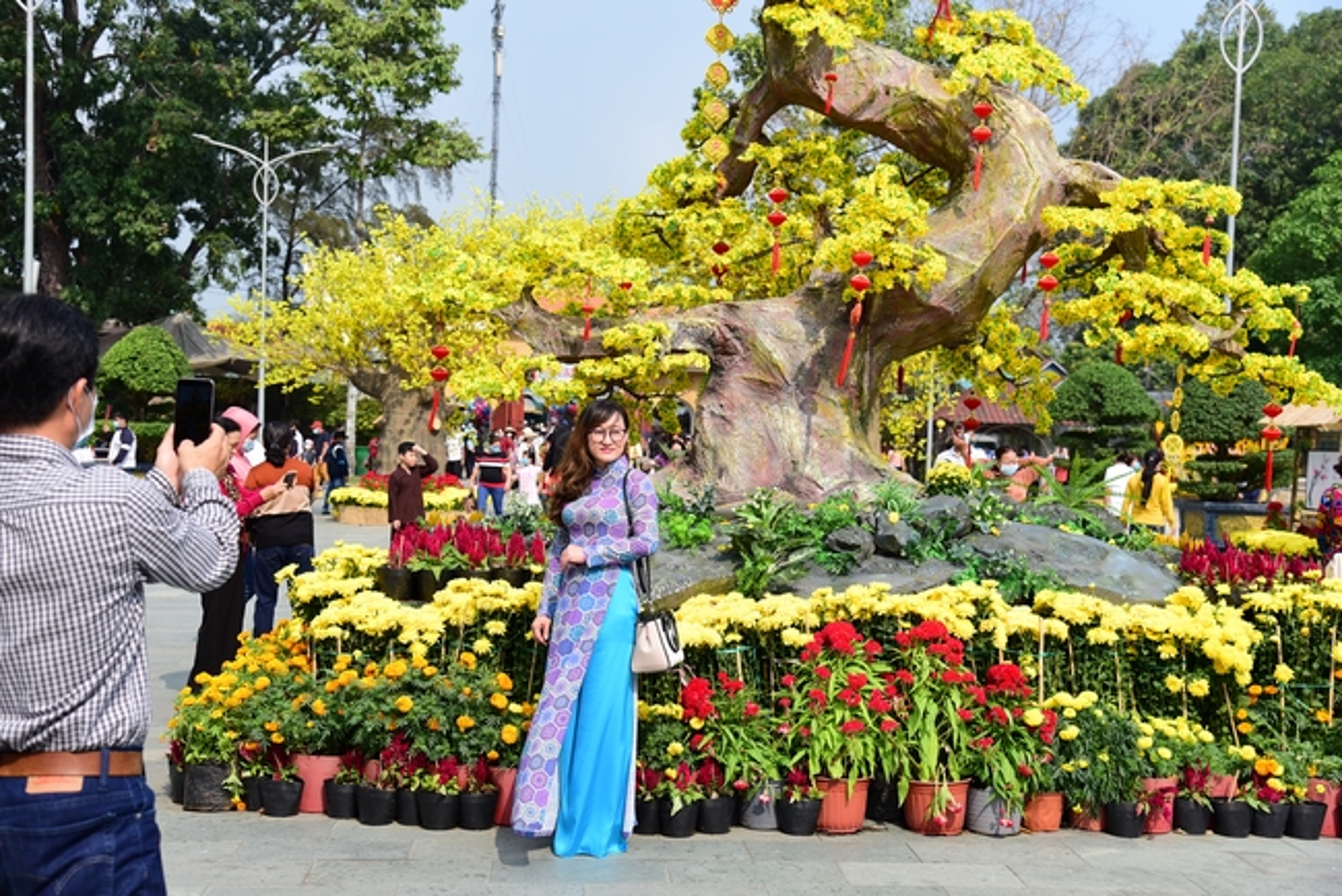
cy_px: 448
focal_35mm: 48
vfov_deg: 28.1
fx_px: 1790
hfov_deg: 41.1
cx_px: 671
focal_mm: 48
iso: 100
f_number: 5
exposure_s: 1/400
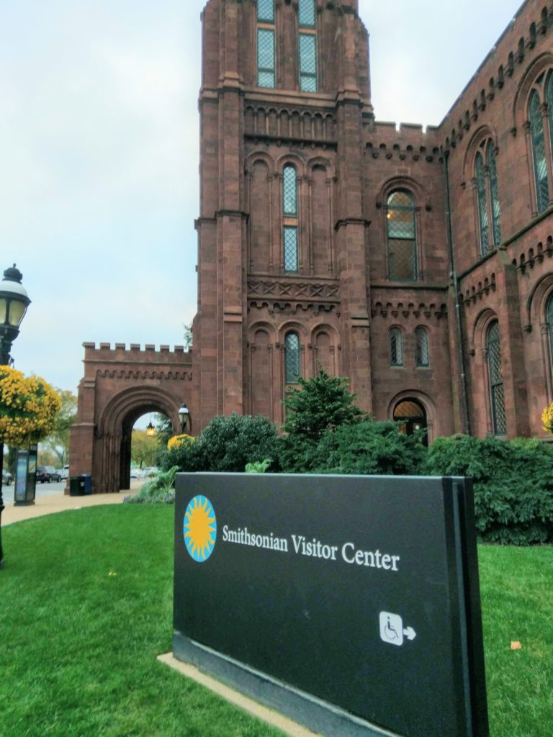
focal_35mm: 26
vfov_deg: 67.3
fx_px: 554
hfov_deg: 53.1
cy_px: 368
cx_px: 276
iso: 100
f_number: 1.8
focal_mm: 4.58
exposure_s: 1/158
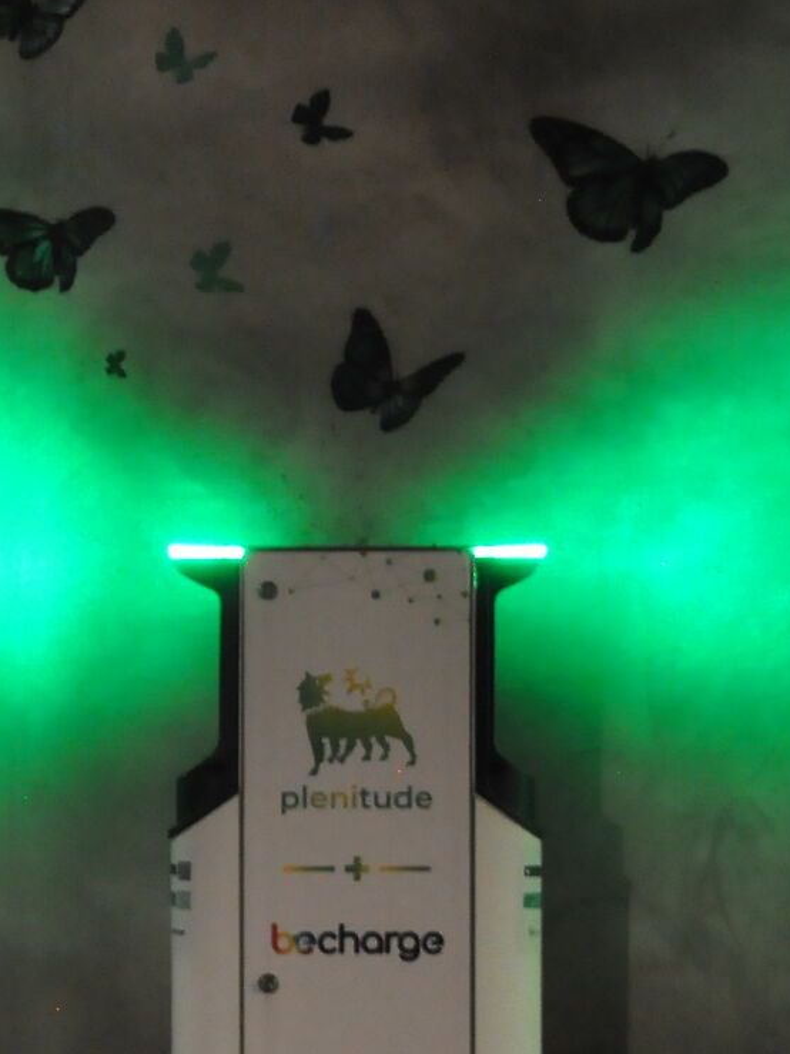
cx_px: 181
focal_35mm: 234
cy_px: 516
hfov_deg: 6.3
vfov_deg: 8.5
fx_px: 7122
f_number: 5
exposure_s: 1/1.3
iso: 1600
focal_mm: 50
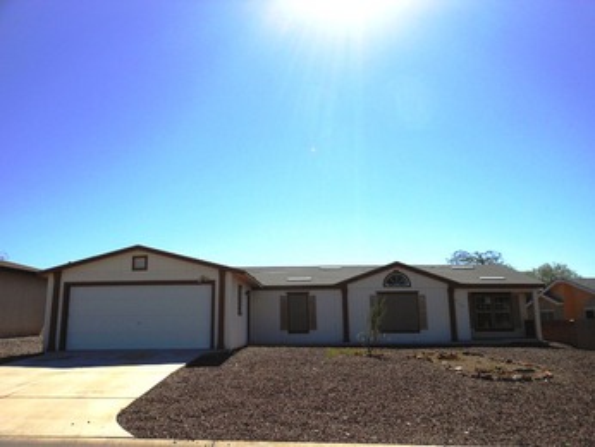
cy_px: 224
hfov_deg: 63.4
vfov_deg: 49.8
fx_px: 482
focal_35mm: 28
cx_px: 298
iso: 80
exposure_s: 1/1500
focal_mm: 5
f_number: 3.7
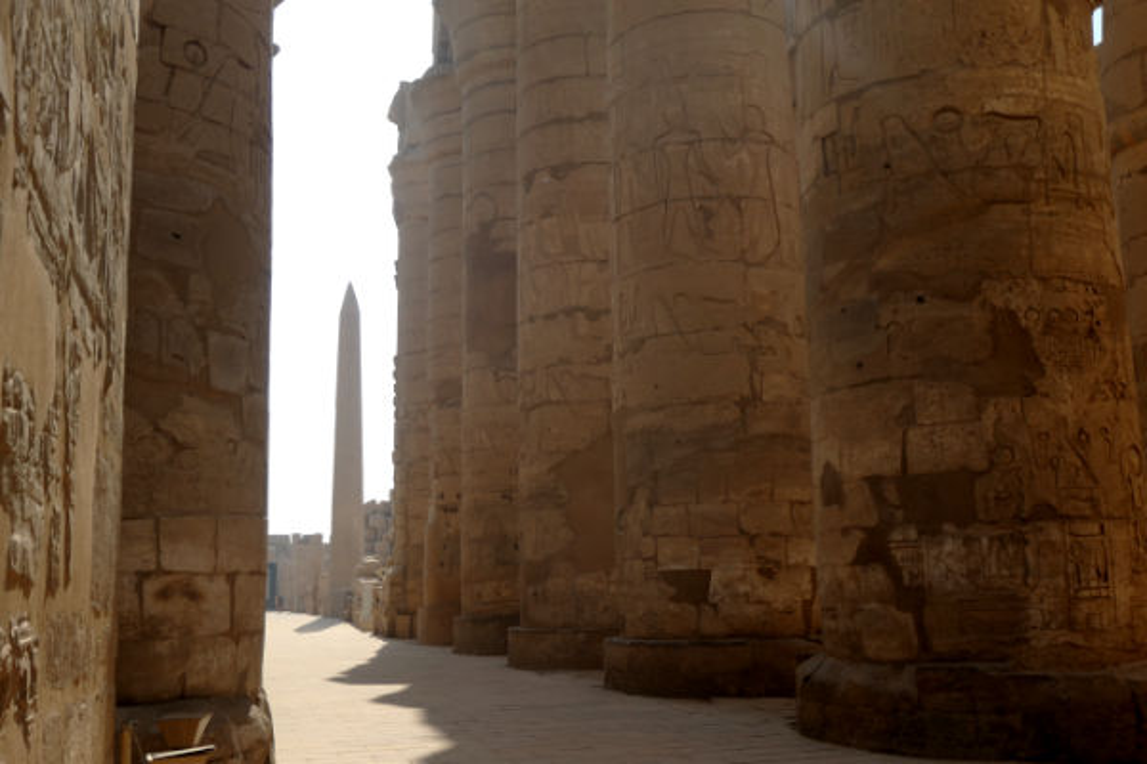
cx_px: 574
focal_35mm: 37
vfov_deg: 35.9
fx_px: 1179
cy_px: 382
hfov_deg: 51.9
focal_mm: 13.4
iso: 125
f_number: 3.8
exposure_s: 1/800
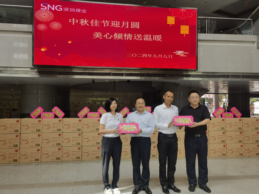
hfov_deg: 60.0
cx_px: 130
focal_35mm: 30
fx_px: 224
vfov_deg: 46.8
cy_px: 97
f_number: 1.9
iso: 50
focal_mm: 6.67
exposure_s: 1/382
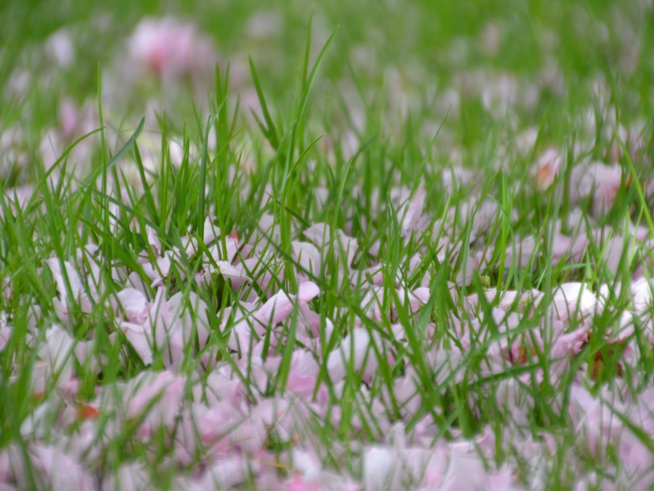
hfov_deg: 4.5
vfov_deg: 3.4
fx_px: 8371
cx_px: 337
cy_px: 243
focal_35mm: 443
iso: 560
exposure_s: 1/250
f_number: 6.3
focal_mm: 270
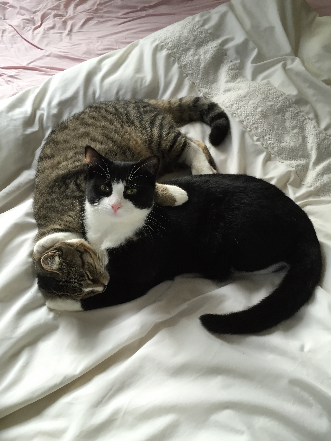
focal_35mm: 30
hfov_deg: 46.8
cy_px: 217
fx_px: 383
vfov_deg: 60.0
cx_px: 165
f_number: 2.2
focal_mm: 4.15
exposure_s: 1/30
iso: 40
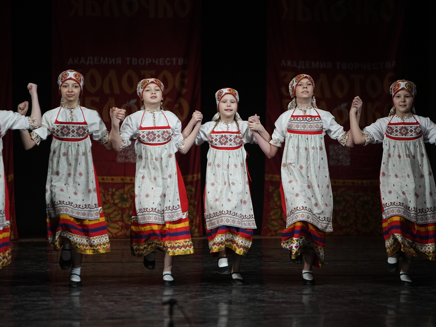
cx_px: 246
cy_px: 163
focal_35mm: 206
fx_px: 2595
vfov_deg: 7.2
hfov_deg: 9.6
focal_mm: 190
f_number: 2.8
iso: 4000
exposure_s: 1/500
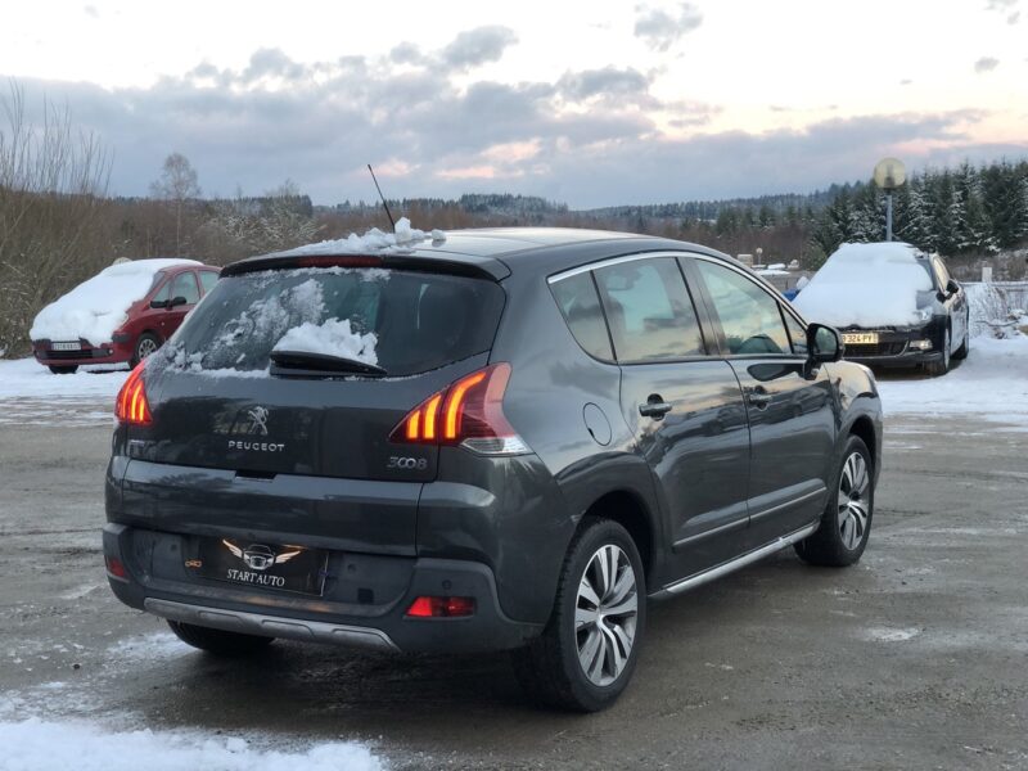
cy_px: 386
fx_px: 1544
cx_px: 514
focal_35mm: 52
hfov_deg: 36.8
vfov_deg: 28.0
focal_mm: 6
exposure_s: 1/47
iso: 40
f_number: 2.4
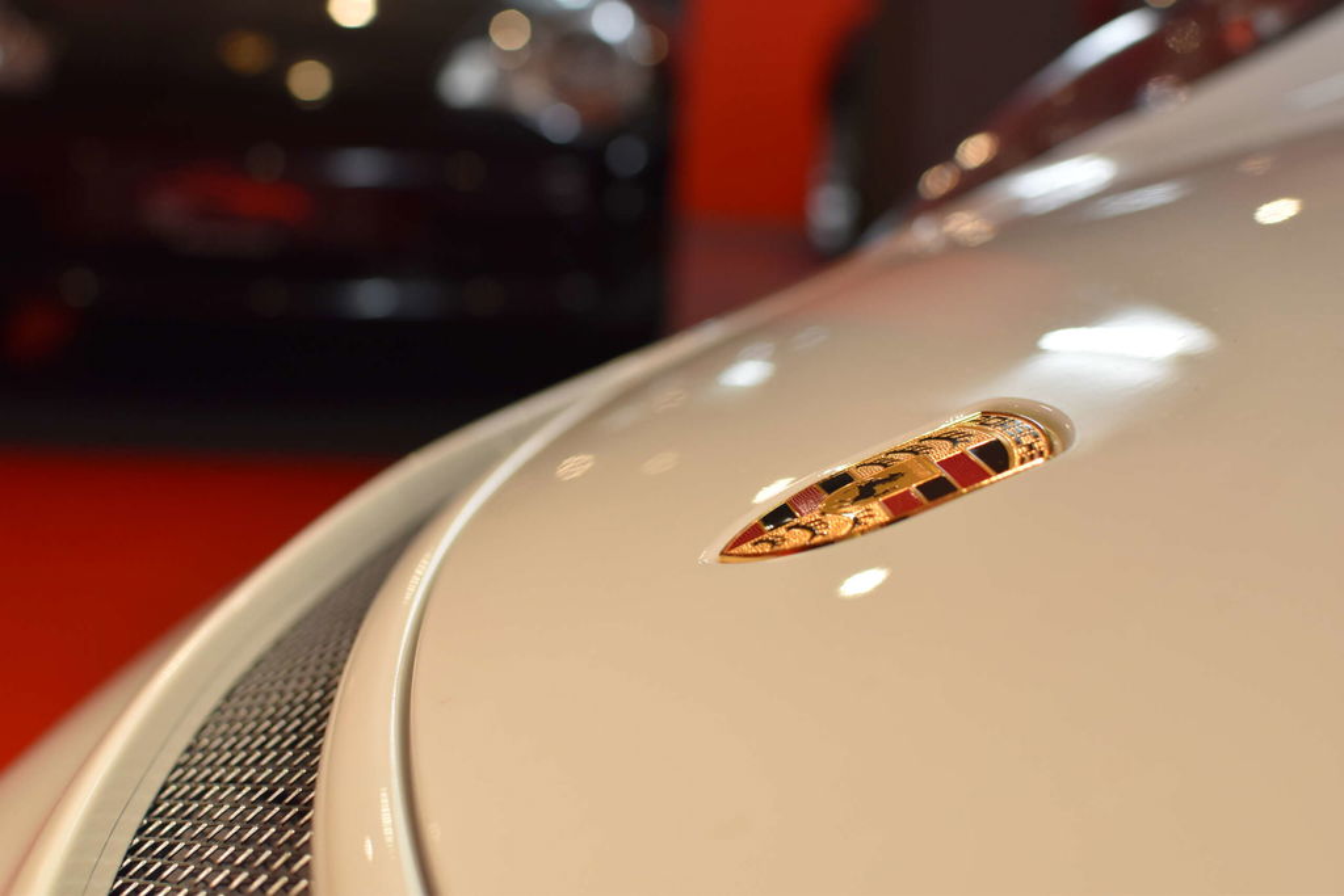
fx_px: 1960
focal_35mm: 52
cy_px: 448
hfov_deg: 37.8
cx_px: 672
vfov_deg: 25.8
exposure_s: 1/60
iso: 560
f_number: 4
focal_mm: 35
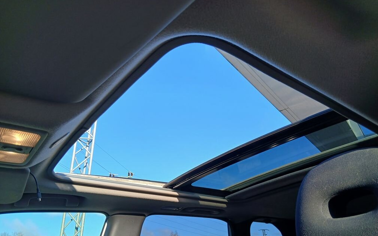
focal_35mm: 28
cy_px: 142
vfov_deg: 44.3
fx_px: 288
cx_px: 192
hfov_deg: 66.5
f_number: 1.8
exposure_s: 1/156
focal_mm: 3.98
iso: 20
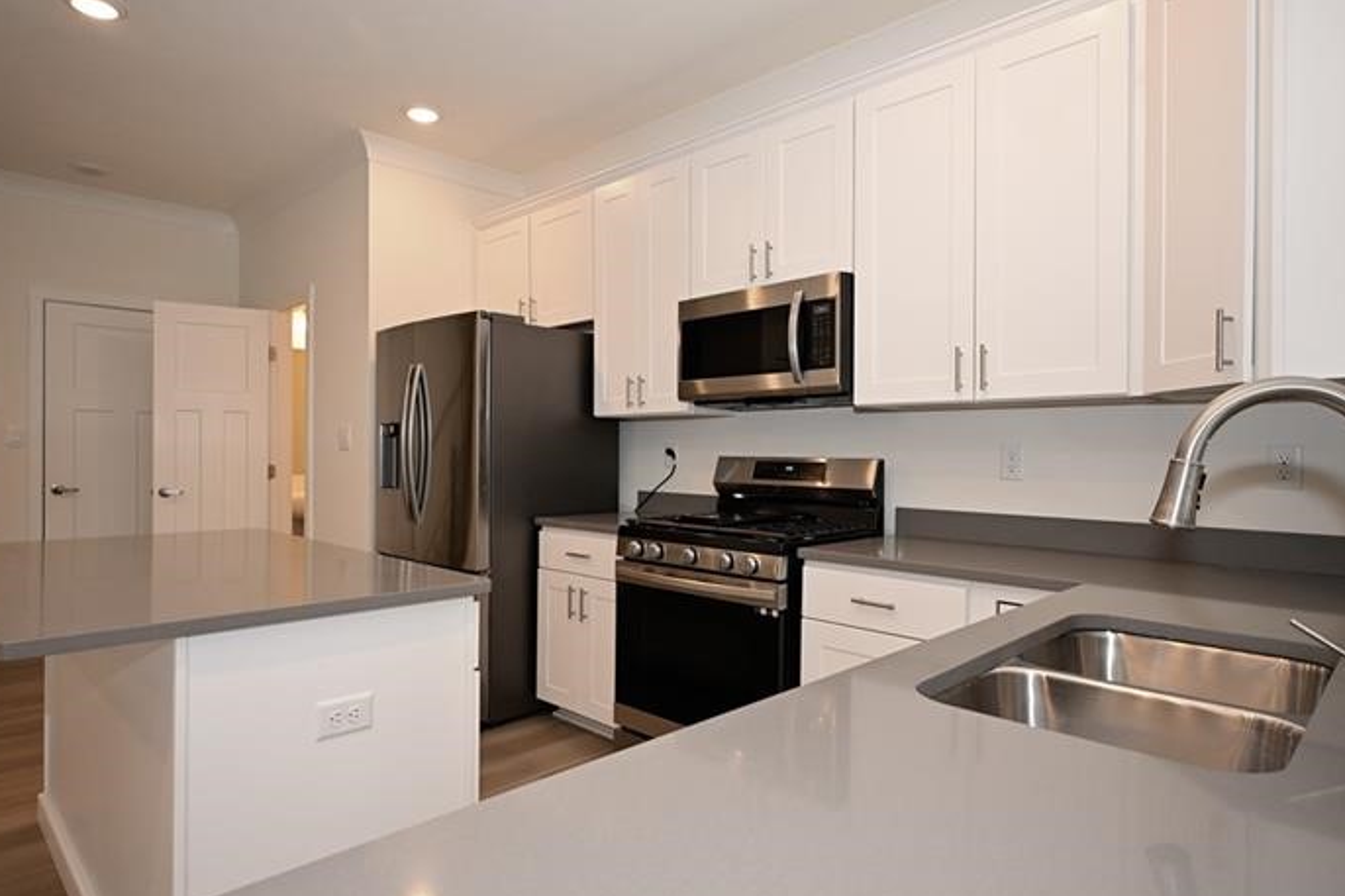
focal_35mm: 21
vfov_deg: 59.5
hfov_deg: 81.2
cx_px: 663
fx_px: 784
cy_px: 456
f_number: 4
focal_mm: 12
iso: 360
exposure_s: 1/60
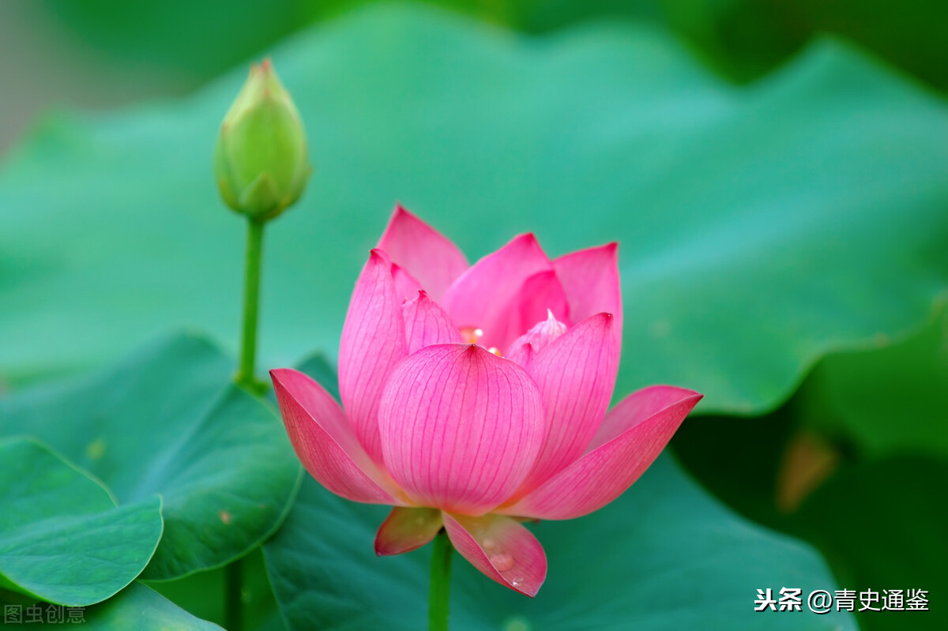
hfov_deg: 7.8
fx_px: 6909
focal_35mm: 262
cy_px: 316
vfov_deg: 5.2
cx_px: 474
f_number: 5.6
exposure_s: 1/350
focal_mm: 175
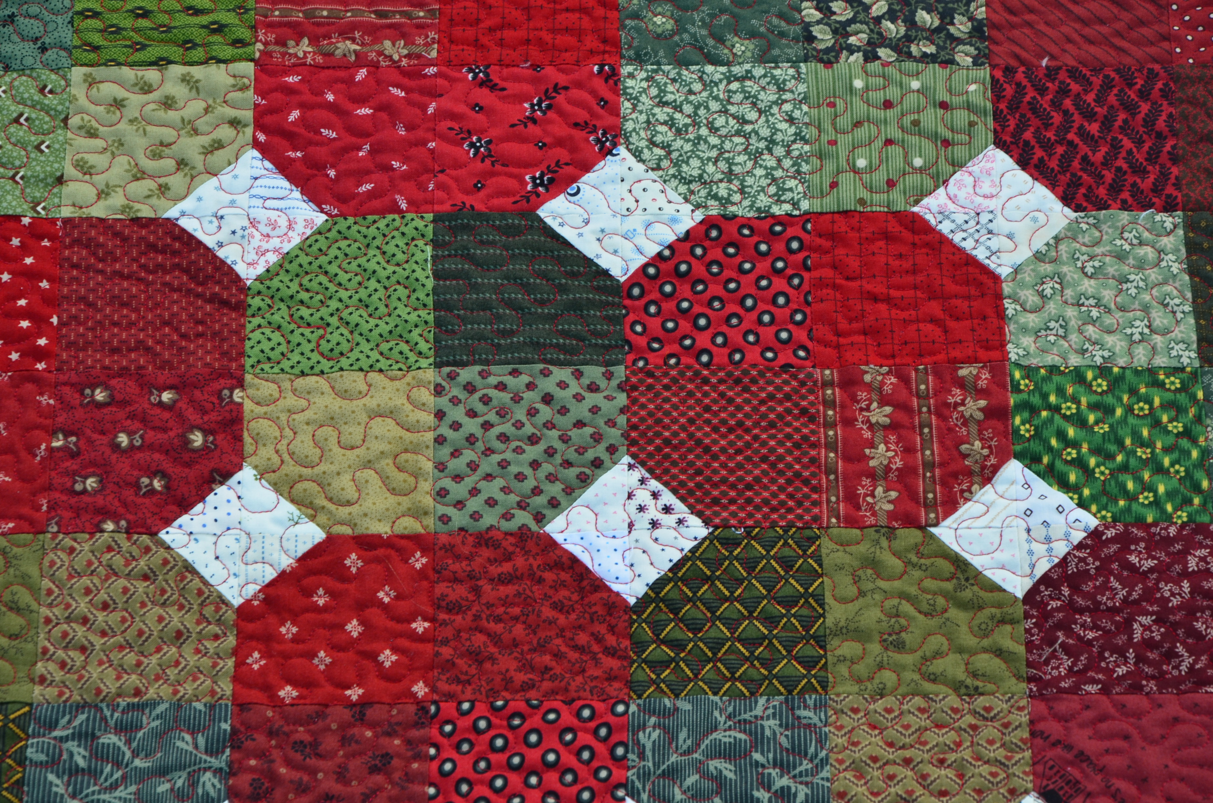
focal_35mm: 158
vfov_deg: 8.7
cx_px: 606
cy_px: 402
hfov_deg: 13.1
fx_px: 5296
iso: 400
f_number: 10
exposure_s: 1/50
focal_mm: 105
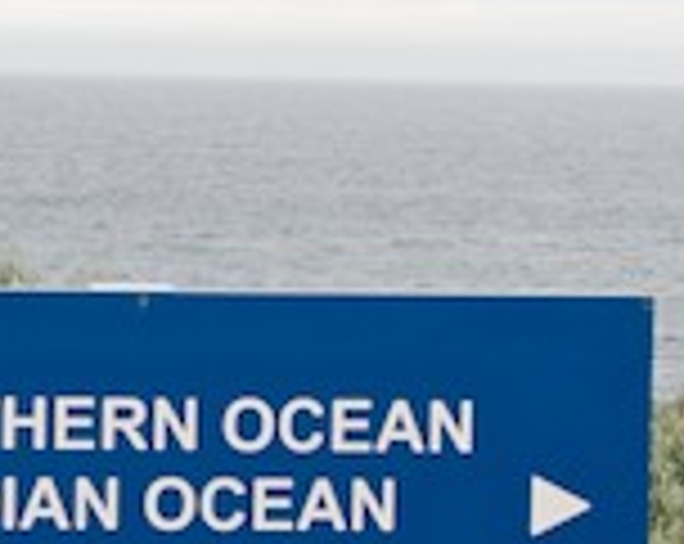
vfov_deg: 8.7
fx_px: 3596
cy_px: 193
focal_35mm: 178
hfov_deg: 10.8
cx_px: 27
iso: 320
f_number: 9
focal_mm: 32
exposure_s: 1/320
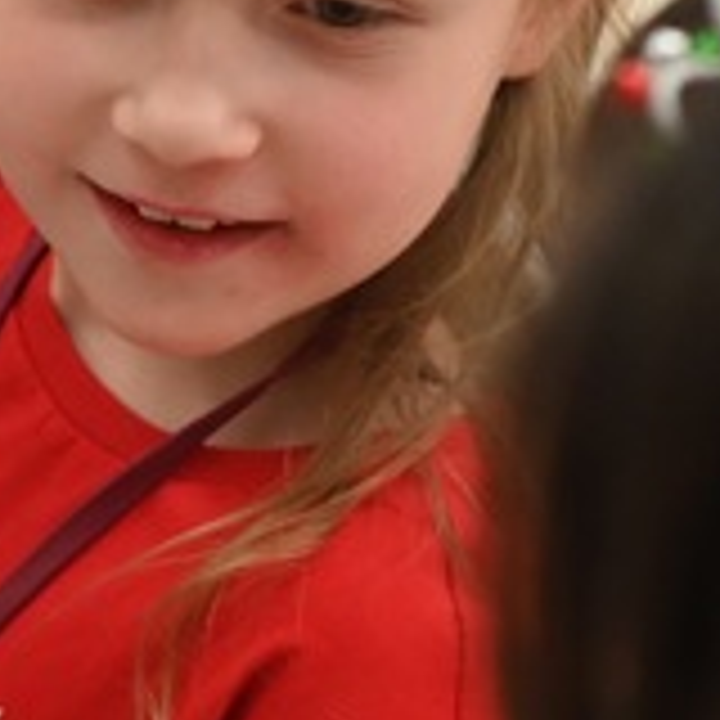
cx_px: -216
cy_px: 497
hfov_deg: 6.4
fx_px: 6401
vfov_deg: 6.4
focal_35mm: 272
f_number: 2.8
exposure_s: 1/250
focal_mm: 50
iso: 1600
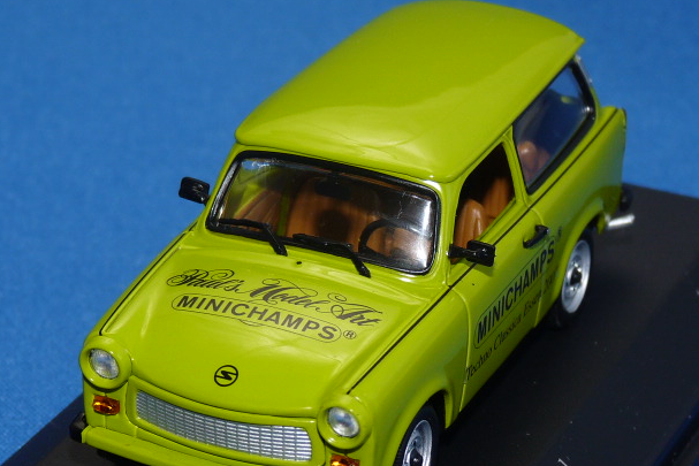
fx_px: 2855
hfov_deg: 14.0
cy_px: 259
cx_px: 342
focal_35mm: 147
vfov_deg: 9.3
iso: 100
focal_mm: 13.3
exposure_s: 1/40
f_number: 3.4
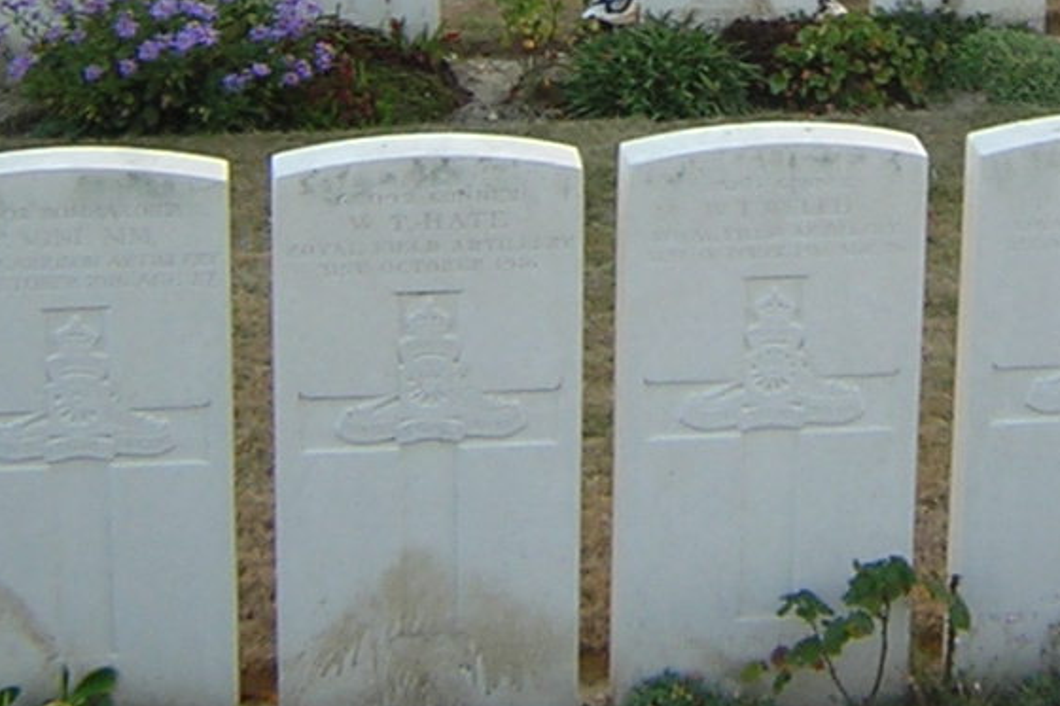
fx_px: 3149
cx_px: 740
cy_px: -259
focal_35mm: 107
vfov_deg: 12.3
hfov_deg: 19.0
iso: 100
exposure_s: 1/33.5
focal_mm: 4.7
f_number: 2.6
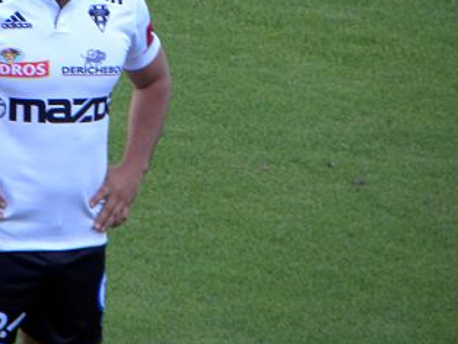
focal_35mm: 1191
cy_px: 79
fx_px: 15770
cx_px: 60
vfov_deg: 1.3
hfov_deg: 1.7
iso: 64
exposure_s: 1/60.1
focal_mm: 110.4
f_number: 5
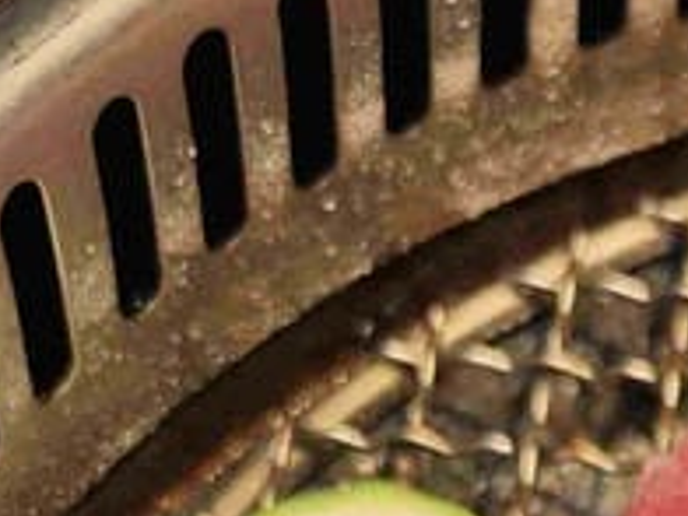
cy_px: 1372
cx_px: 1137
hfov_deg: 13.0
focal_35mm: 141
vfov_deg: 9.1
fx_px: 2802
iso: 640
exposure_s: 1/600
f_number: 2
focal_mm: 8.72
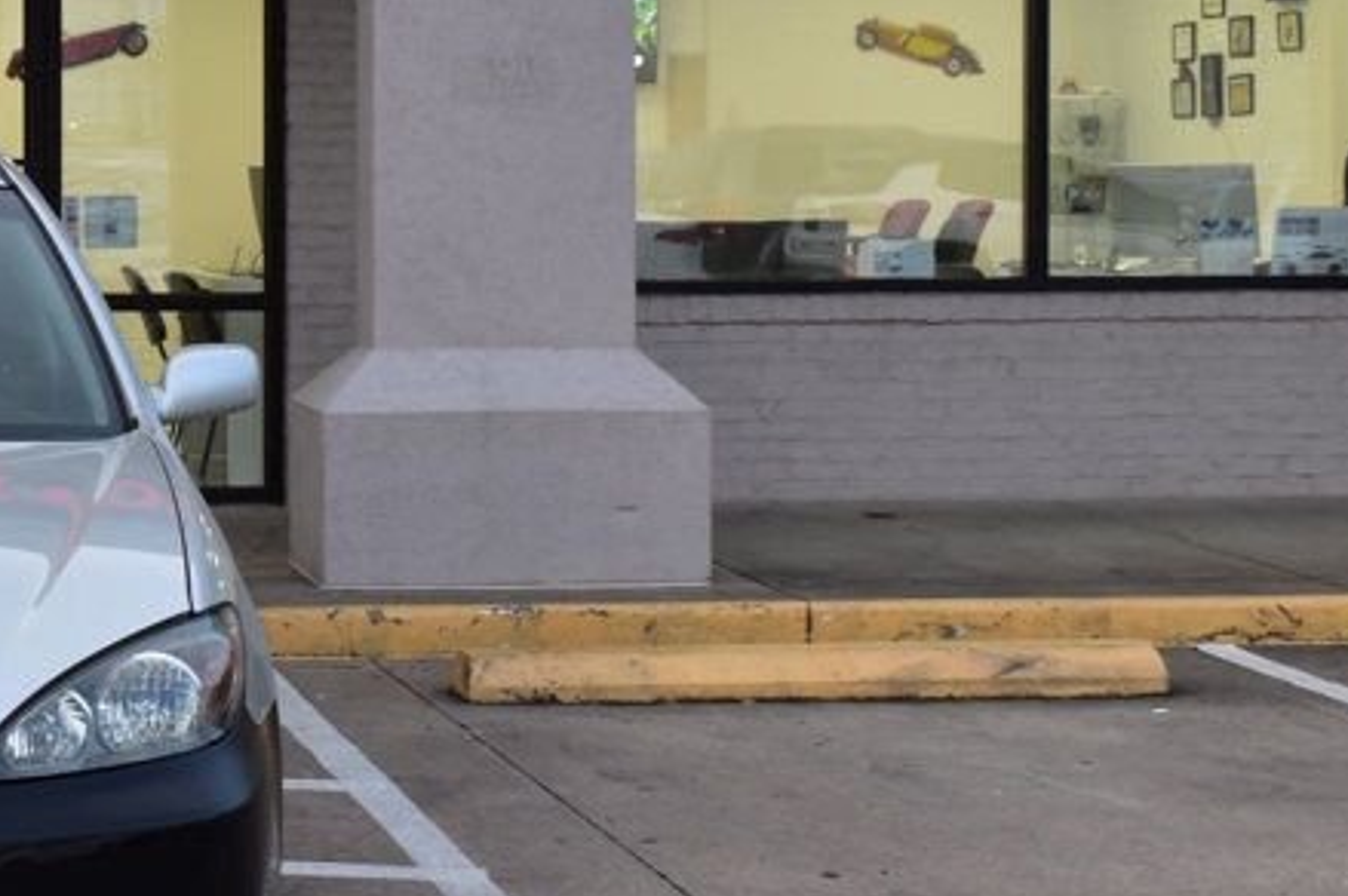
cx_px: -129
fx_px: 3667
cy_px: 249
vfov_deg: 13.9
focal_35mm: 98
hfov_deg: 19.9
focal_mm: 28
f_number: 7.1
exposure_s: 1/40
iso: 400
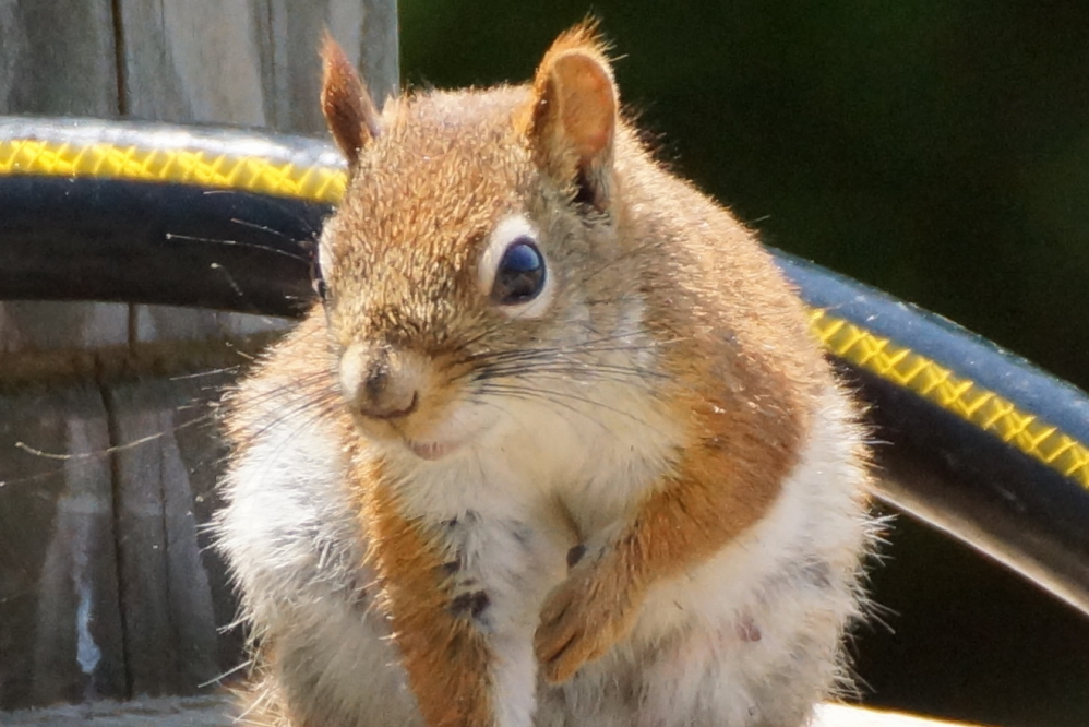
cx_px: 544
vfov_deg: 3.7
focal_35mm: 375
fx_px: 11346
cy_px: 364
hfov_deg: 5.5
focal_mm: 250
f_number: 6.3
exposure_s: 1/400
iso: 1000
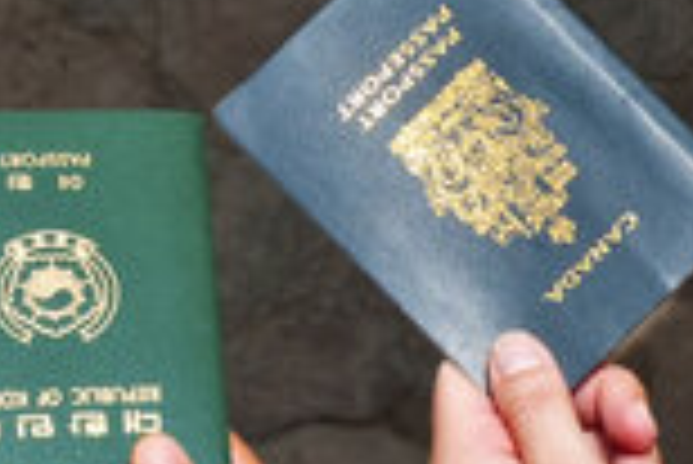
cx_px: 140
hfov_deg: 4.7
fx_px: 8381
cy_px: -232
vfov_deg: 3.2
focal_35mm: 435
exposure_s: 1/500
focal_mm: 70
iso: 250
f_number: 11
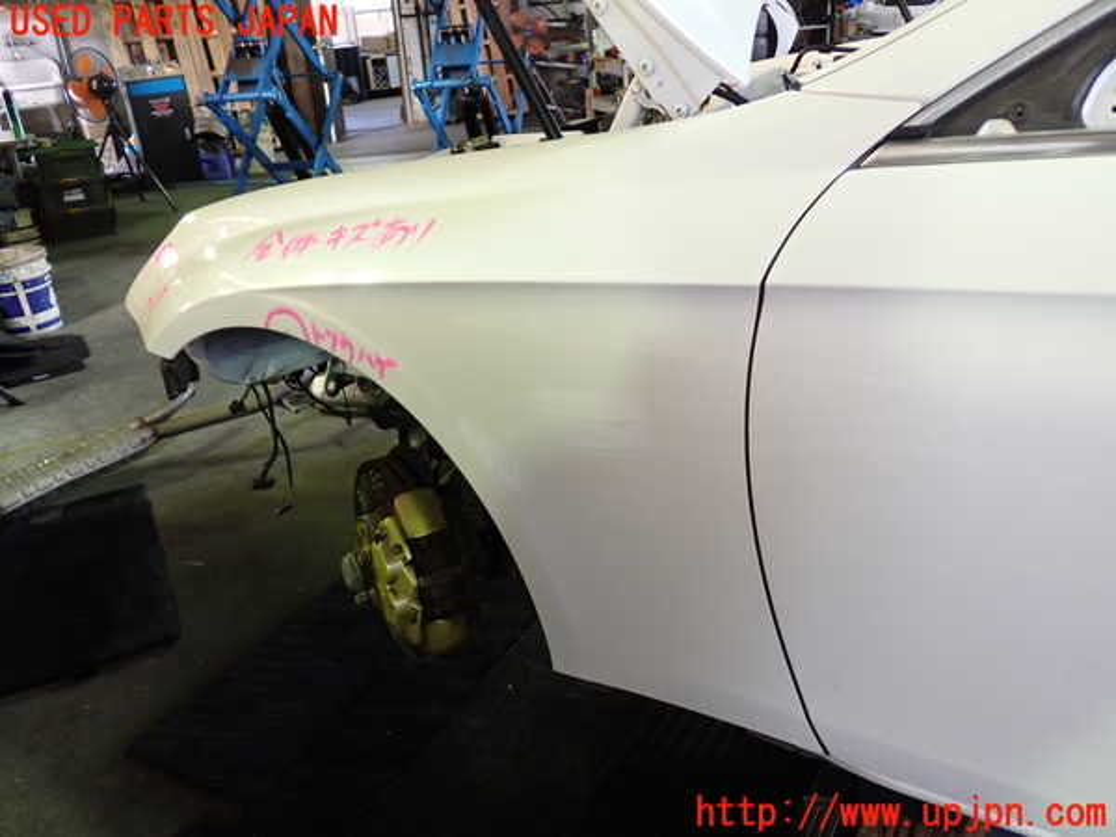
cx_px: 558
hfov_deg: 60.0
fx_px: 967
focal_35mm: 30
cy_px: 418
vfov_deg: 46.8
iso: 250
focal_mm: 5.4
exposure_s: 1/30
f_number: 2.3
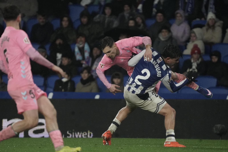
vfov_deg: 2.3
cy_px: 76
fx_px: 3761
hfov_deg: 3.5
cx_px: 114
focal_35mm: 594
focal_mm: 594
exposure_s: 1/3200
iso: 10000
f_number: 6.3
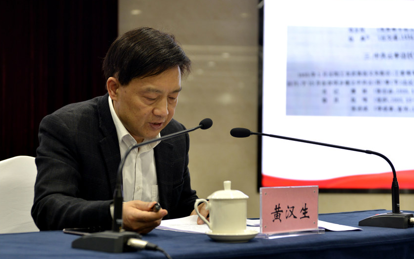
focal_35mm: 72
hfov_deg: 28.6
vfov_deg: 18.1
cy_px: 129
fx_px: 812
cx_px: 207
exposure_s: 1/100
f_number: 4
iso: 800
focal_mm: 70
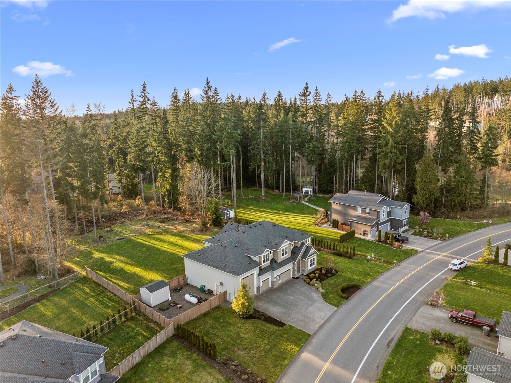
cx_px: 256
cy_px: 192
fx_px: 354
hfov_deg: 71.6
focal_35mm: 24
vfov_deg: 56.7
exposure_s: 1/500
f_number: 2.8
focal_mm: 12.29
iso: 160
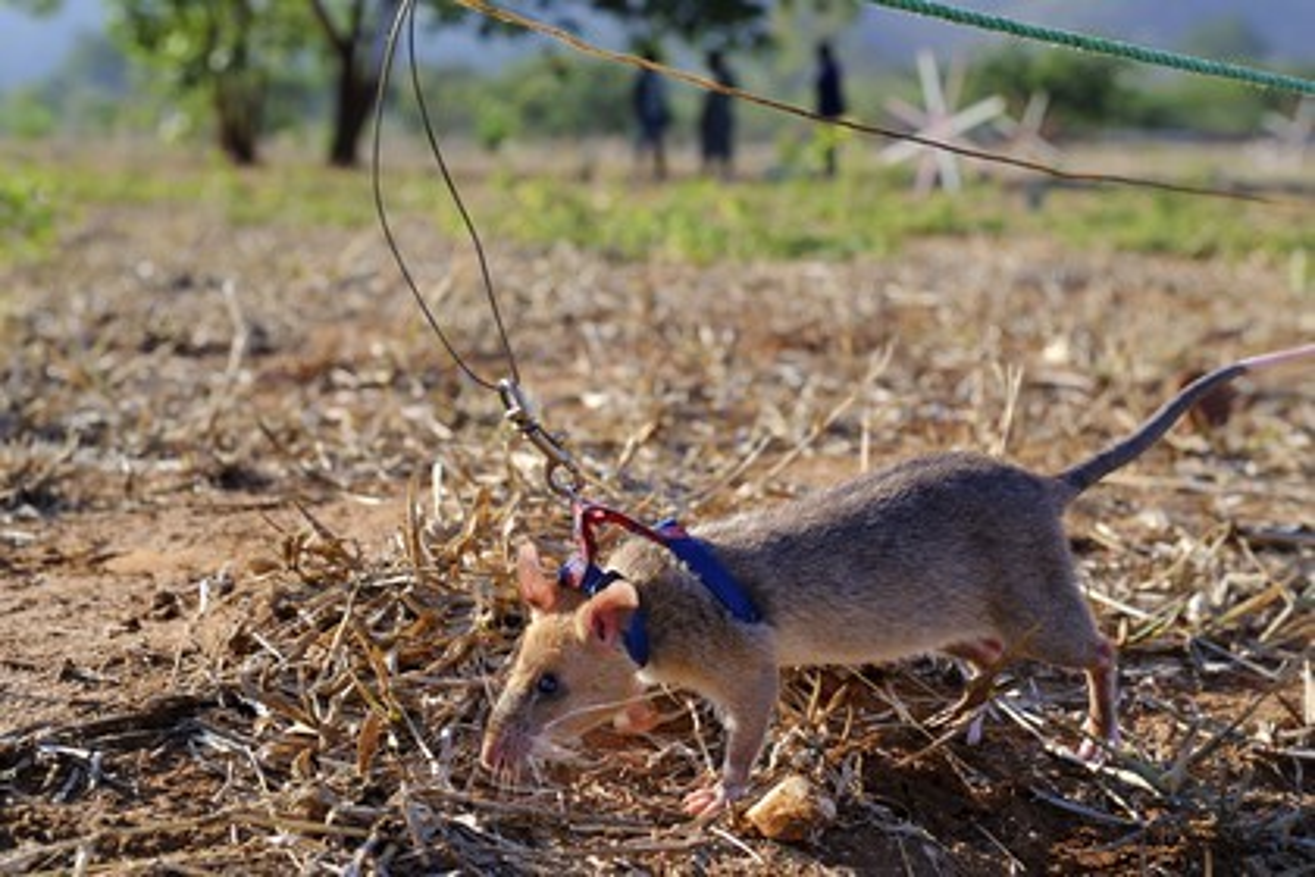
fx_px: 2118
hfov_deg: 34.5
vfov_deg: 23.4
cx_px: 658
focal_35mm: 58
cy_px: 438
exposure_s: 1/250
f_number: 6.3
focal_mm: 58
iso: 200
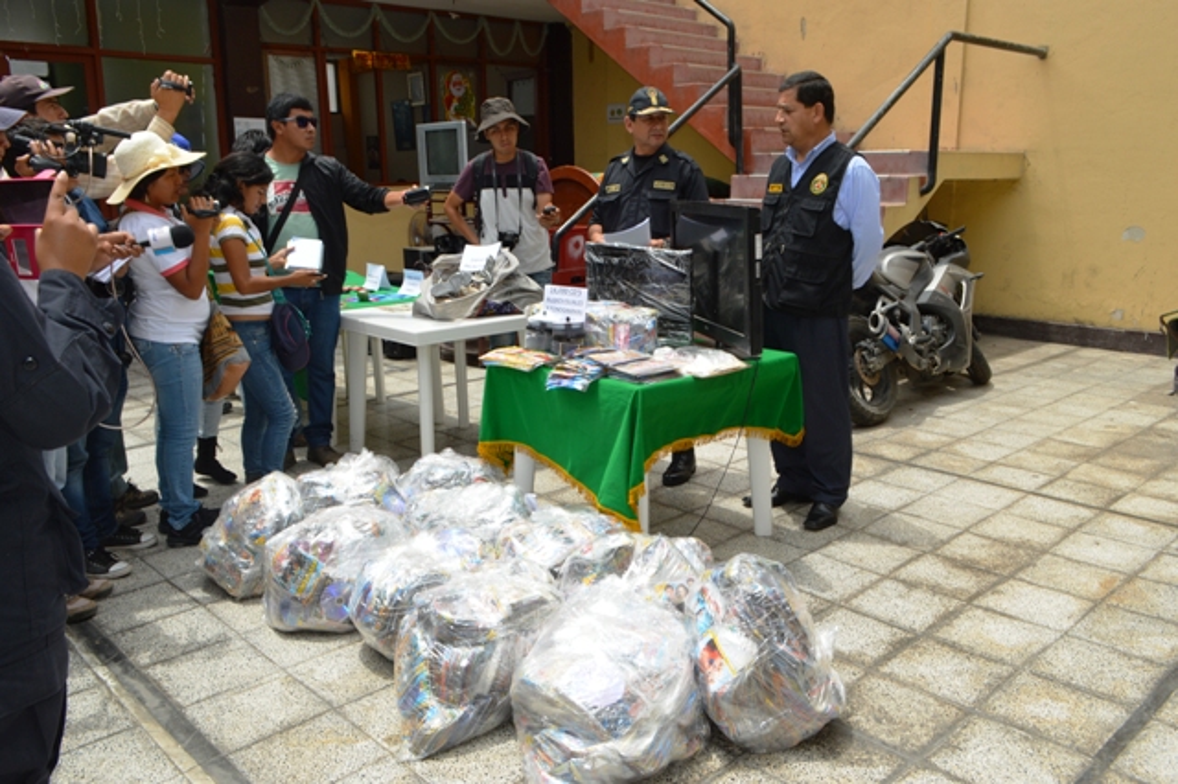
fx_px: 883
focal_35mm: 27
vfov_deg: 47.9
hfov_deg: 67.4
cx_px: 589
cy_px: 392
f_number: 11
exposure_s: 1/200
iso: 100
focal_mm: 18
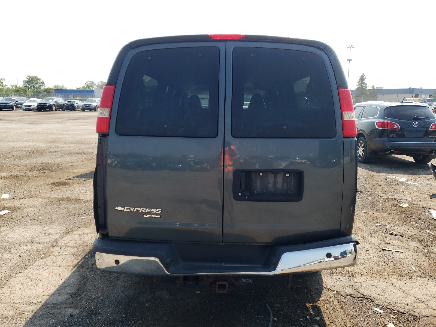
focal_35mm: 26
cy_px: 164
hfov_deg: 67.3
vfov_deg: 53.1
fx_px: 327
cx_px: 218
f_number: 1.5
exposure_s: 1/1429
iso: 50
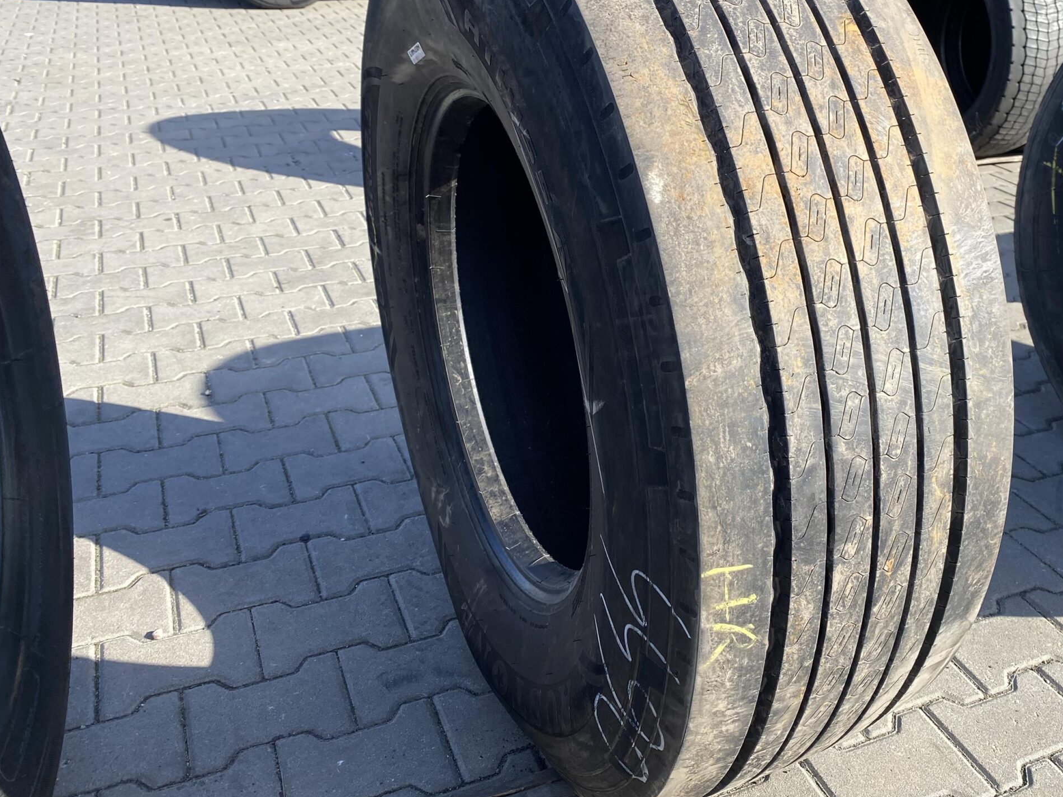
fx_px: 1075
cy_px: 335
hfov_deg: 51.8
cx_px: 694
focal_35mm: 35
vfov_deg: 40.6
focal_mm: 4.25
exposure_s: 1/864
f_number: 1.8
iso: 32
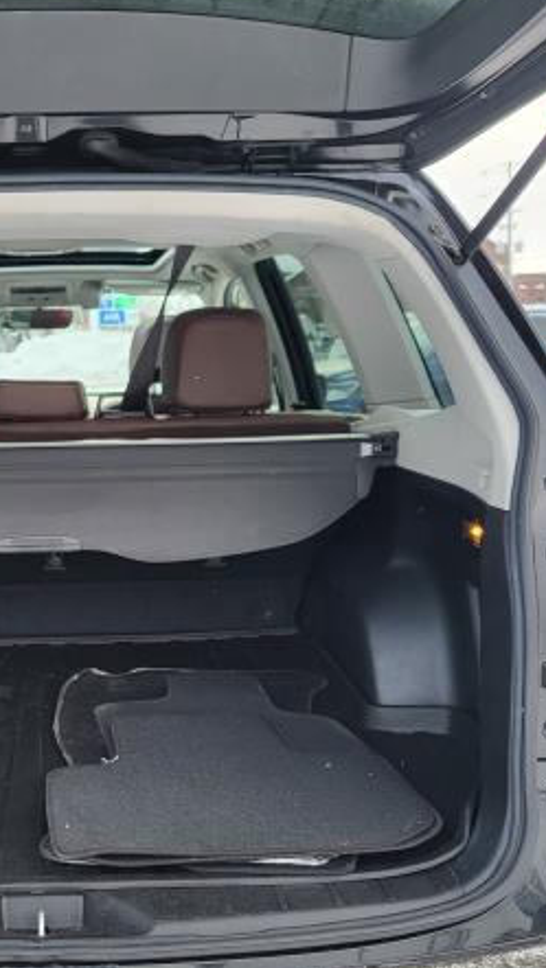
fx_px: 1054
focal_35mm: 41
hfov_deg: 27.9
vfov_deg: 49.4
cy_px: 510
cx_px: 48
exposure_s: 1/306
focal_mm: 5.4
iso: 40
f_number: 1.8
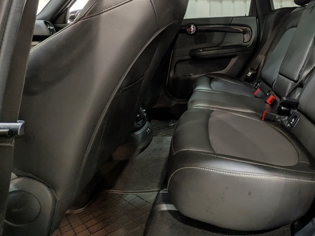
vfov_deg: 52.7
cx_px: 218
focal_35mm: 24
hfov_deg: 68.8
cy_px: 44
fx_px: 218
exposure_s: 1/24
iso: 110
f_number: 2.2
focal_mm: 1.83
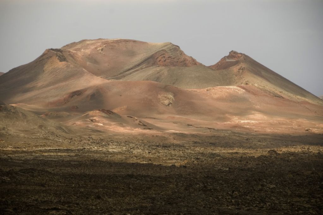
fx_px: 1506
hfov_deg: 12.2
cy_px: 108
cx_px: 162
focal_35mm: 168
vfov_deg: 8.2
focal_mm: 112
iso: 200
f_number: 5.6
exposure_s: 1/500
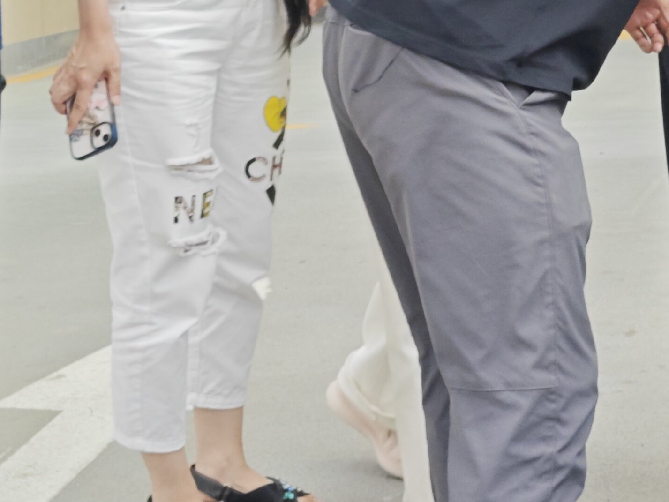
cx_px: 656
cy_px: -145
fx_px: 2552
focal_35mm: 132
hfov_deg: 14.7
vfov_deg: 11.0
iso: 250
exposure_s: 1/1824
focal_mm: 8.7
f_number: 1.9
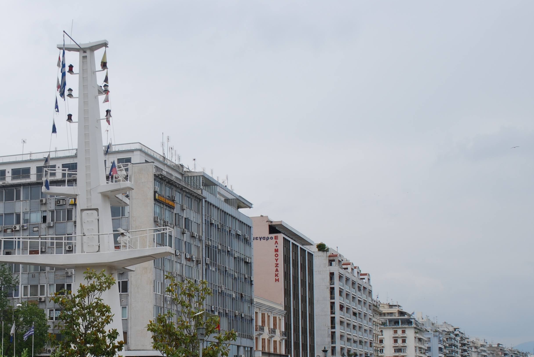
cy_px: 284
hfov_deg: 29.7
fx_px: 995
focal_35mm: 67
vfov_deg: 20.2
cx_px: 147
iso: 100
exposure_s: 1/200
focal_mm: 28
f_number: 7.1
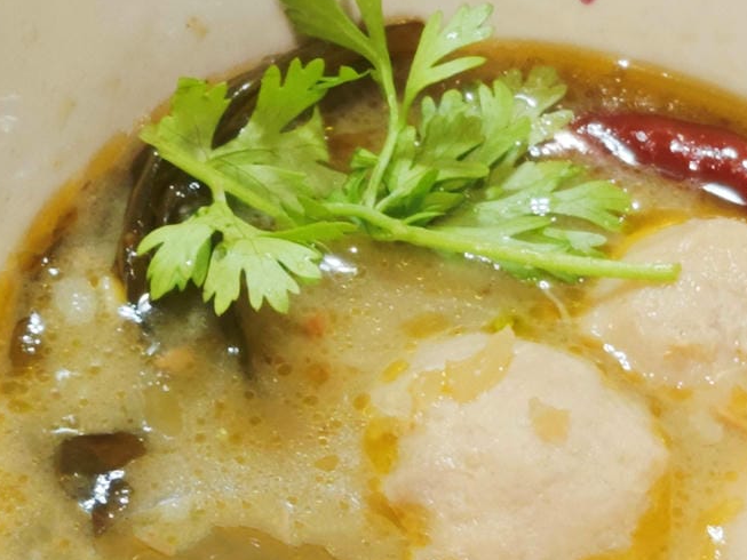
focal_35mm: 68
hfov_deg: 28.4
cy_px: 401
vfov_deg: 21.5
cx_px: 471
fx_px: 1468
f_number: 1.8
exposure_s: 1/60
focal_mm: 2.03
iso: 100
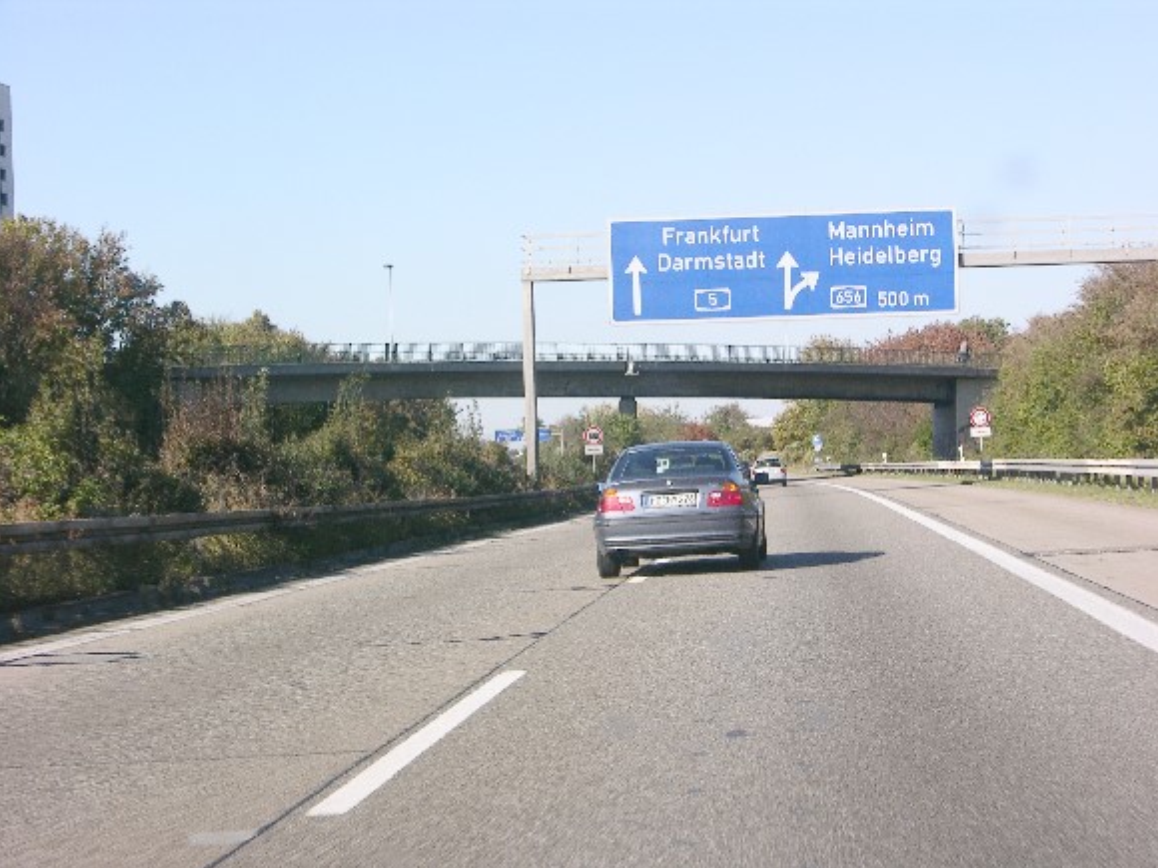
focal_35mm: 83
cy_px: 437
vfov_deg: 17.8
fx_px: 2777
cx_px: 582
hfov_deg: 23.6
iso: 50
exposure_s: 1/182
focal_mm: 21
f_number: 5.5
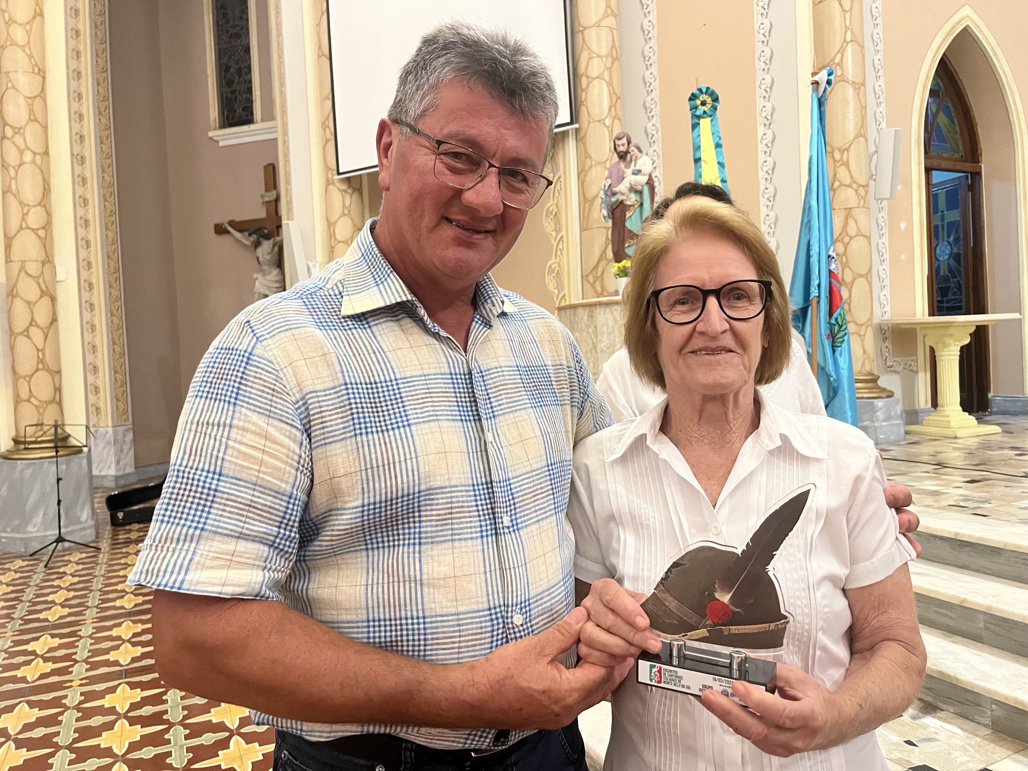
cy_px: 386
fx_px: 772
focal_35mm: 26
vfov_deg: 53.1
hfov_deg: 67.3
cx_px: 514
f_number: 1.6
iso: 400
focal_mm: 5.1
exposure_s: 1/60
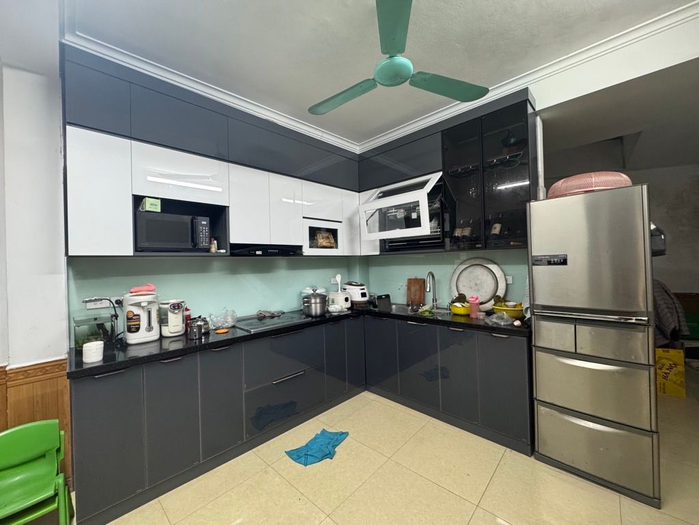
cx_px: 350
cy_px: 262
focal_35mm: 14
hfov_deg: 102.1
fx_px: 283
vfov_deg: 85.7
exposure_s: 1/100
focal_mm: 2.22
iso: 250
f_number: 2.2
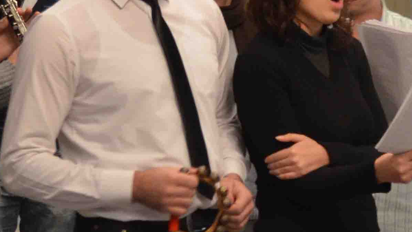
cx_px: 218
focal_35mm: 187
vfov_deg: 6.5
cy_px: 153
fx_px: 2045
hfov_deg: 11.5
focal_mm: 29
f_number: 4.5
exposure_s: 1/20
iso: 1250
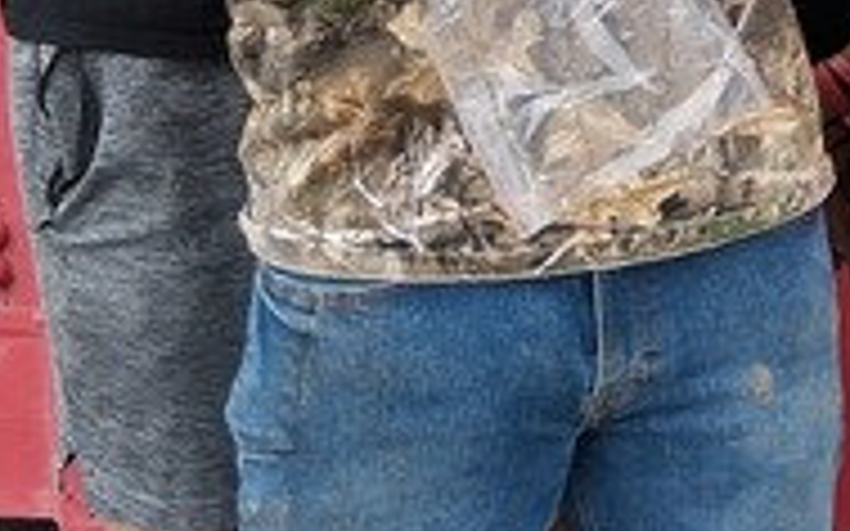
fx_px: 3451
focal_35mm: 149
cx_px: 1345
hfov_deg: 13.1
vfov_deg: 8.7
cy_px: -94
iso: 25
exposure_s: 1/184
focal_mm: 3.98
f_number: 1.8
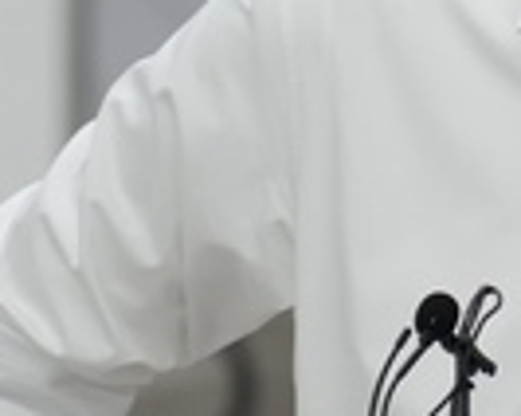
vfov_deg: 3.3
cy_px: 102
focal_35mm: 474
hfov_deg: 4.1
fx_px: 7298
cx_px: 719
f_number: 4
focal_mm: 105
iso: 1250
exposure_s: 1/160
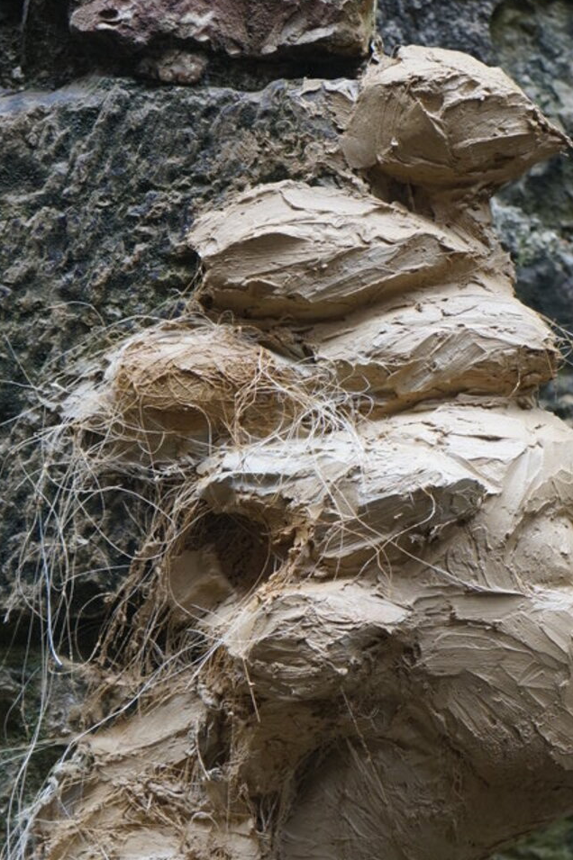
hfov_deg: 10.4
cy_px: 597
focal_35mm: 132
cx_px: 423
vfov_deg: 15.5
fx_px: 3154
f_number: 5.6
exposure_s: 1/160
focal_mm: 70
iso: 1000
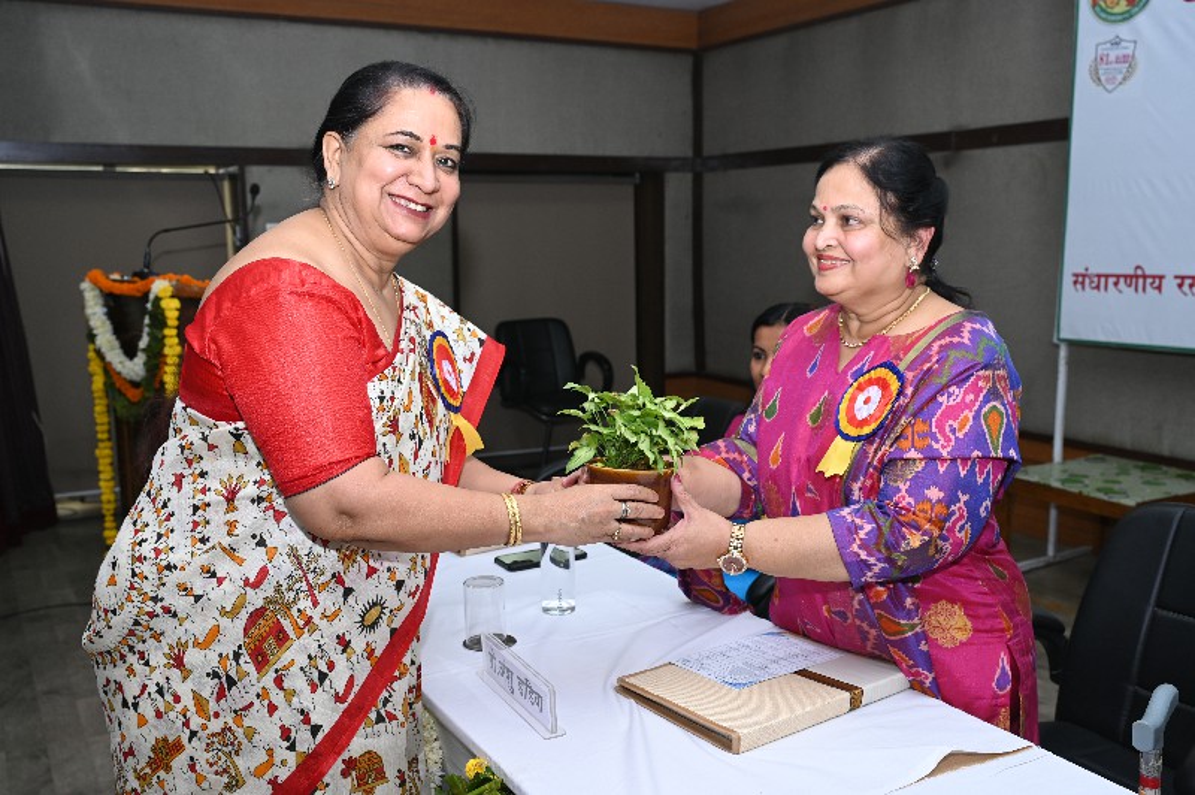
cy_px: 398
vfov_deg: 38.8
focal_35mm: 34
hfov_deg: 55.8
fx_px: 1128
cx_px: 598
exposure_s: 1/160
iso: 500
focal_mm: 34
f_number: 5.6
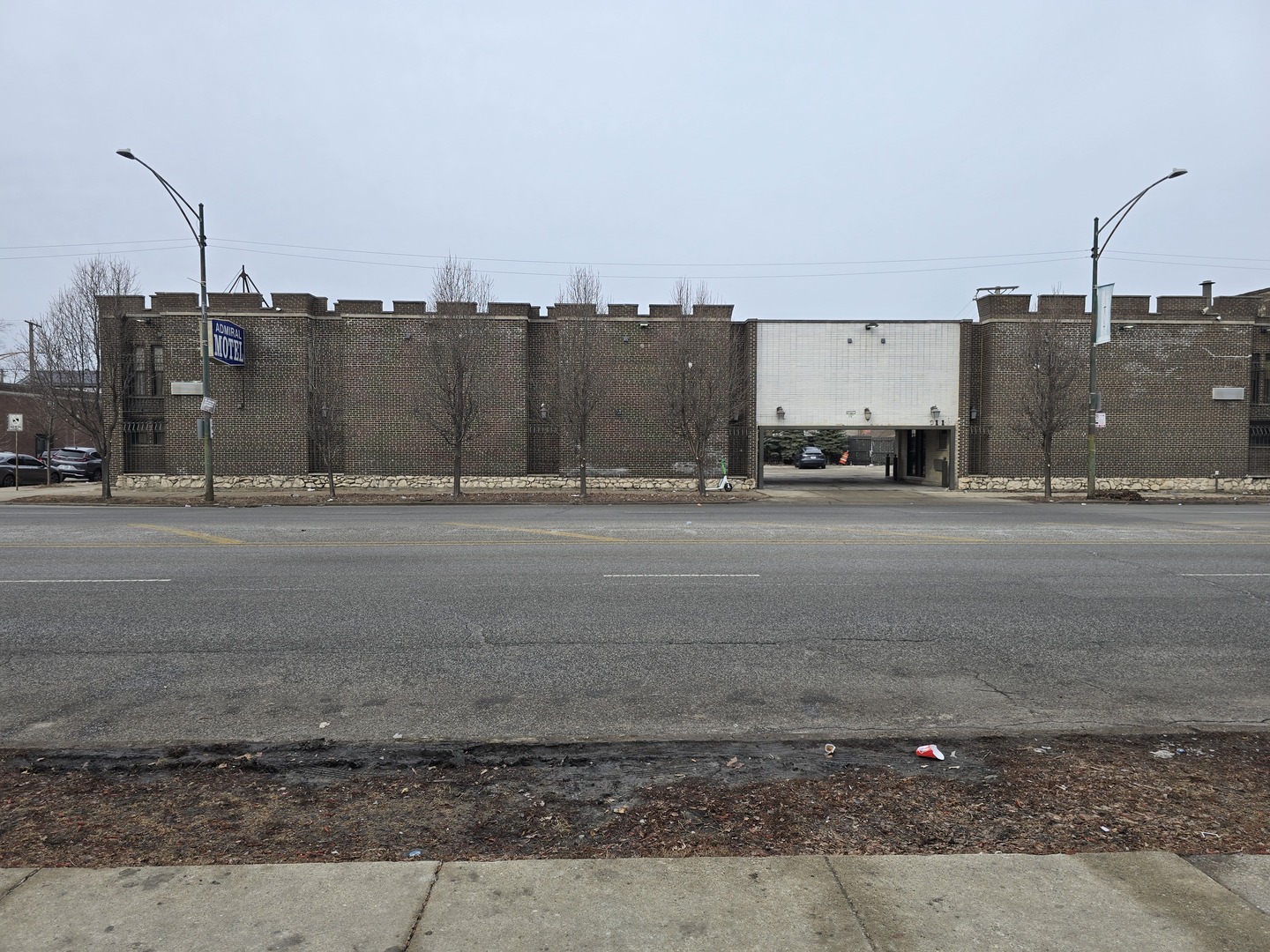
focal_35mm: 23
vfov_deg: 58.9
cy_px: 476
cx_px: 635
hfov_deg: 73.9
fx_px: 844
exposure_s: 1/385
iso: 12
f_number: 1.7
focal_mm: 6.3
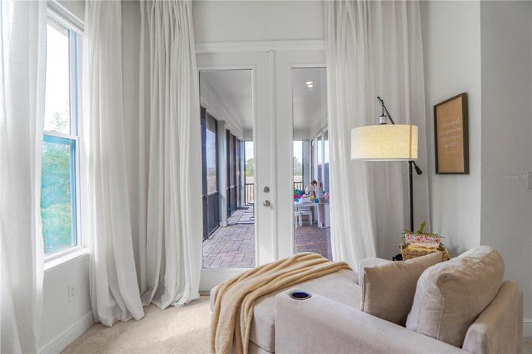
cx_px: 266
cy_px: 177
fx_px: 266
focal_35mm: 18
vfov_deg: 67.3
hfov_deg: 90.0
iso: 100
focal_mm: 12
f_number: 2.8
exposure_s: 1/60
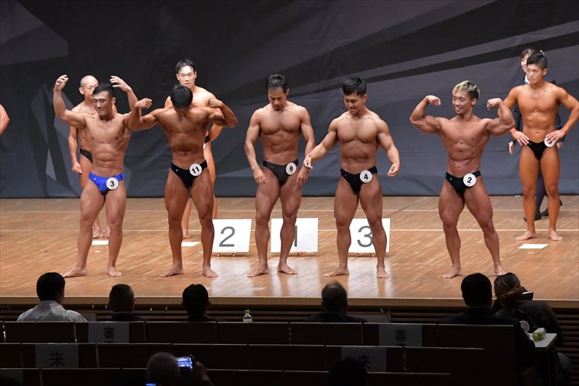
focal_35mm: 157
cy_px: 193
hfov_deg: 13.1
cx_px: 290
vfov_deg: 8.7
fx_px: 2524
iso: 8000
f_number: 5.6
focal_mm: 105
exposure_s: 1/400
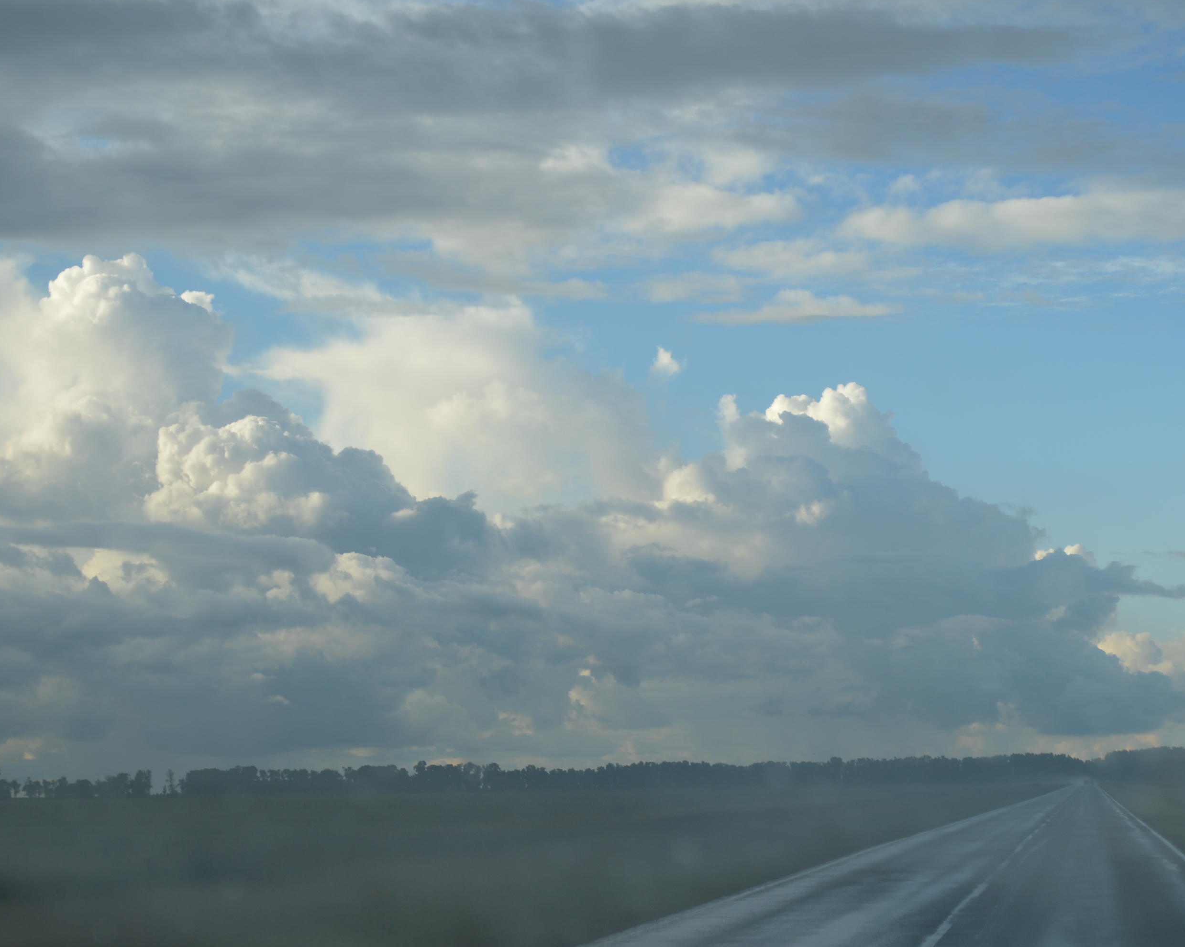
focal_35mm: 82
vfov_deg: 18.7
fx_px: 2876
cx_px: 692
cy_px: 473
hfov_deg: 23.3
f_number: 7.1
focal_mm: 48
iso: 100
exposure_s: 1/200
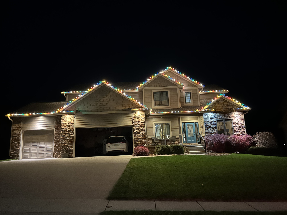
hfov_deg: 67.3
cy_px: 108
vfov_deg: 53.1
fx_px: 216
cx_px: 144
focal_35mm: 26
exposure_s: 1/20
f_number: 1.5
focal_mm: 5.7
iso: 1000
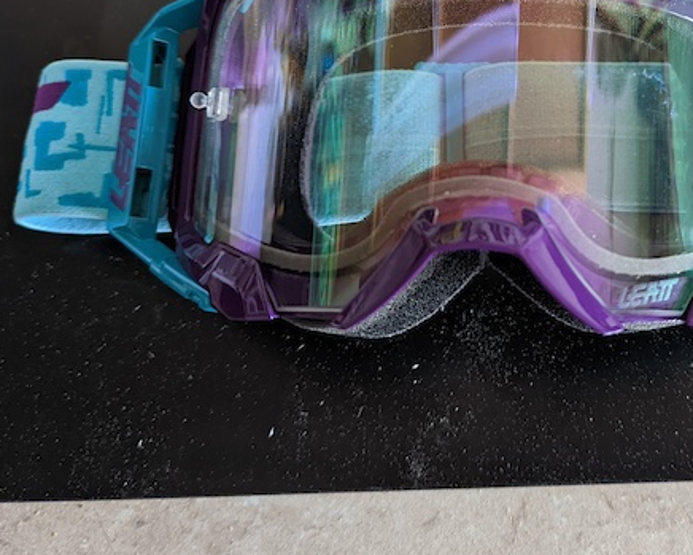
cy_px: 151
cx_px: 548
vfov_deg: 34.3
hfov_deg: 41.2
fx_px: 882
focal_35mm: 43
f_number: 1.85
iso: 947
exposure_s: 1/85.2
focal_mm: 6.81
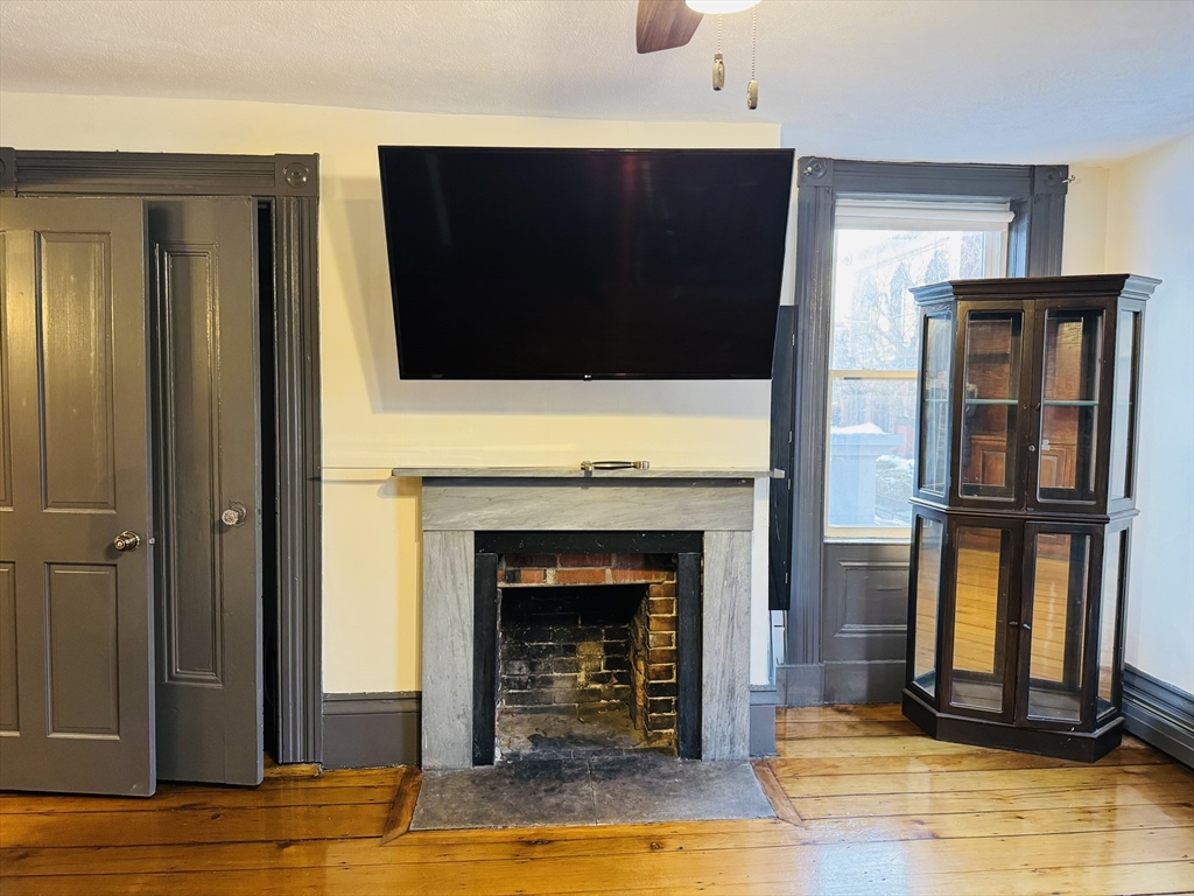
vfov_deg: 56.8
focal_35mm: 24
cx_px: 597
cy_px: 448
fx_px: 828
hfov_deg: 71.6
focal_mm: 6.76
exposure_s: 1/60
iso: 400
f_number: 1.78
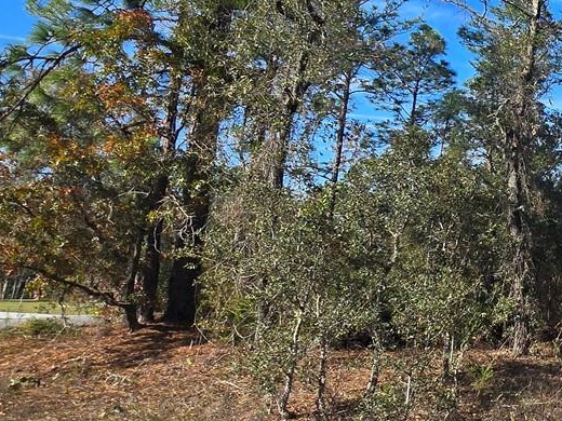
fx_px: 649
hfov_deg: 35.3
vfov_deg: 35.6
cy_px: 137
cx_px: 696
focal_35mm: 40
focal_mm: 2.2
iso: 50
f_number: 2.2
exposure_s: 1/1395
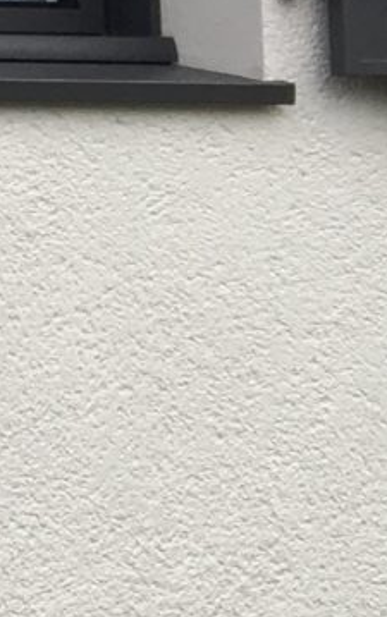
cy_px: -230
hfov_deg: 5.1
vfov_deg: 9.4
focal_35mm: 219
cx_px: -1381
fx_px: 3688
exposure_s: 1/182
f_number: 2.2
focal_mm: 4.15
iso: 25
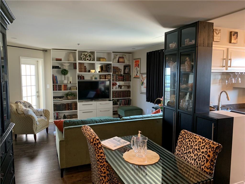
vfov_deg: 53.1
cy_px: 92
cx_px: 122
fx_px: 184
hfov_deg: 67.3
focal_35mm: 26
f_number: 1.8
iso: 250
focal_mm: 4.25
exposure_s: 1/60
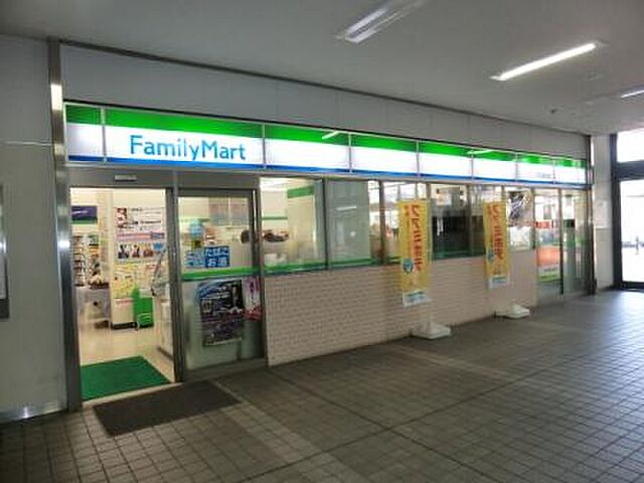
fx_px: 446
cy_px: 242
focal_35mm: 24
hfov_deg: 71.6
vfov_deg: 56.8
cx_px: 322
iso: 125
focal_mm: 4.3
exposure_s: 1/60
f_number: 3.2
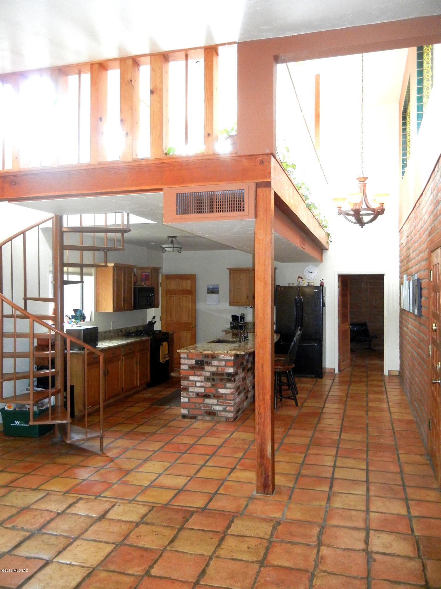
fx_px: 510
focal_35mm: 30
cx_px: 220
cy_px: 294
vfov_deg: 60.0
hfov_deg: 46.8
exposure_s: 1/30
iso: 571
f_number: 3.5
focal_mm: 5.4
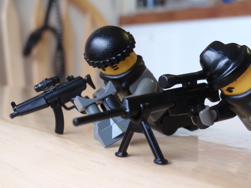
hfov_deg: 33.9
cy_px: 102
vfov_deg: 26.1
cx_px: 175
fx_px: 406
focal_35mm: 56
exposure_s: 1/40
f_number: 3.9
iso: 160
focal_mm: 7.25
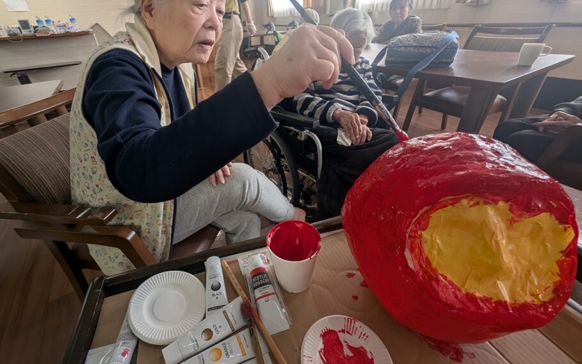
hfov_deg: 105.1
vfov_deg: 78.6
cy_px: 179
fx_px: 222
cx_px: 269
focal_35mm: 14
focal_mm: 2.23
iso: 66
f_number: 1.95
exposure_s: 1/81.9
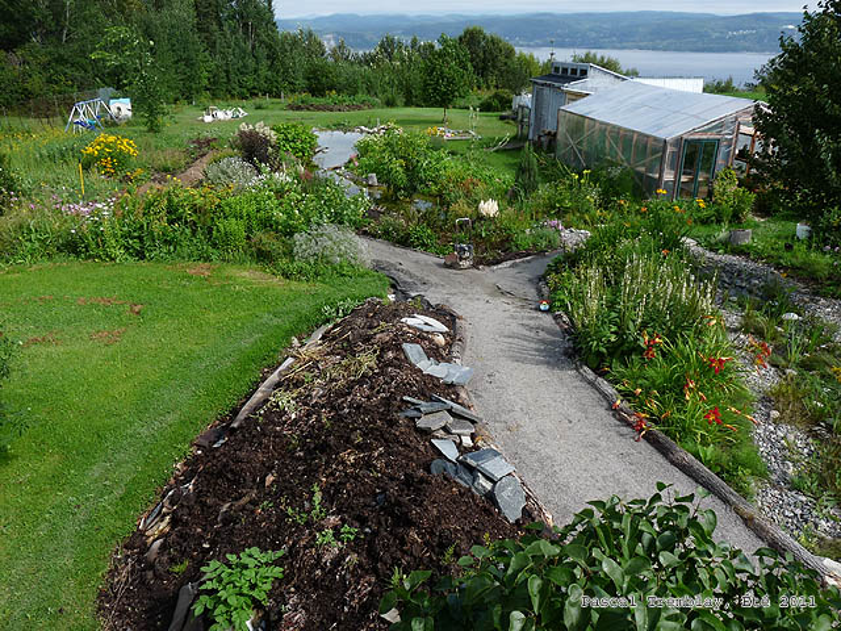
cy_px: 316
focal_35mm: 27
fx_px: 656
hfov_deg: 65.3
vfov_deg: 51.4
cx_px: 420
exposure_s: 1/320
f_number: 5.6
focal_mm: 4.8
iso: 100
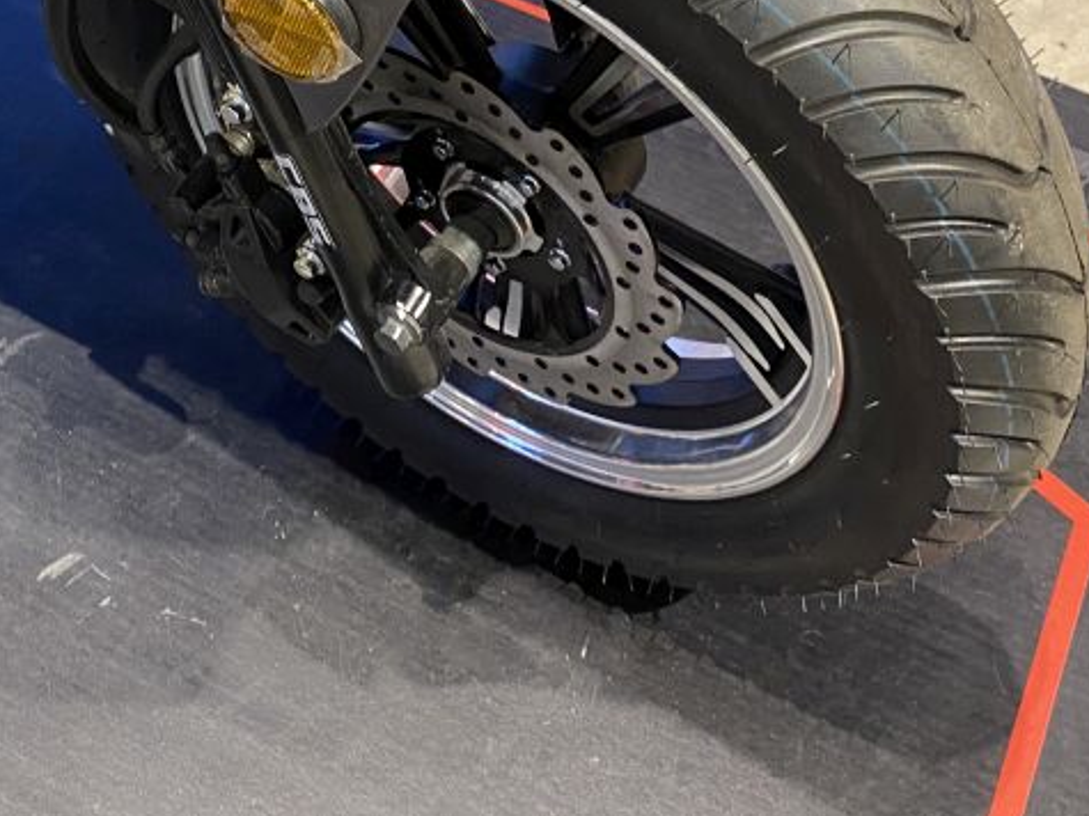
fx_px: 1824
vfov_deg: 23.8
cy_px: -54
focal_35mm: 58
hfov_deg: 33.2
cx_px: 500
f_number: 1.8
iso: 160
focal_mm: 4.25
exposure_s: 1/50
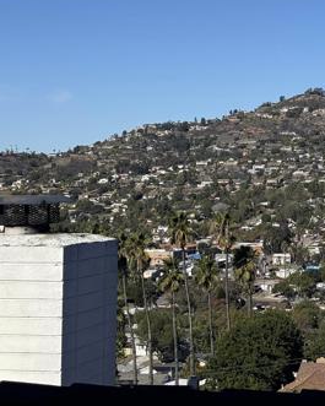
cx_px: 373
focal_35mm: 98
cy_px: 121
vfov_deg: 19.5
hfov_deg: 15.2
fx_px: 1178
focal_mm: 5.96
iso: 32
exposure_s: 1/4255
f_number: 1.6
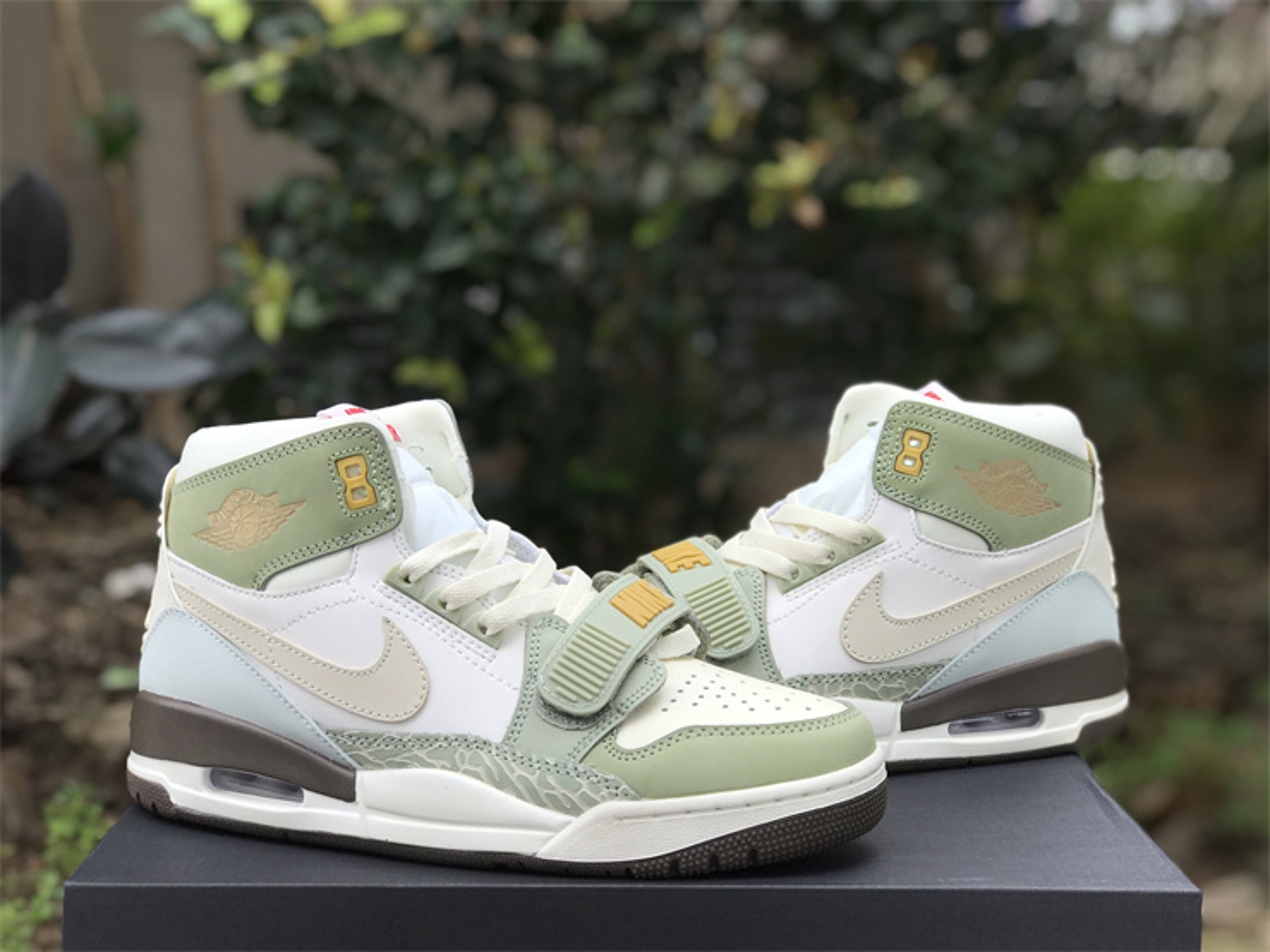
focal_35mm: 57
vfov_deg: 25.7
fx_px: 2091
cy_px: 476
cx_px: 635
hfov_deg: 33.8
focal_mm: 6.6
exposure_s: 1/297
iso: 20
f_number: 2.8
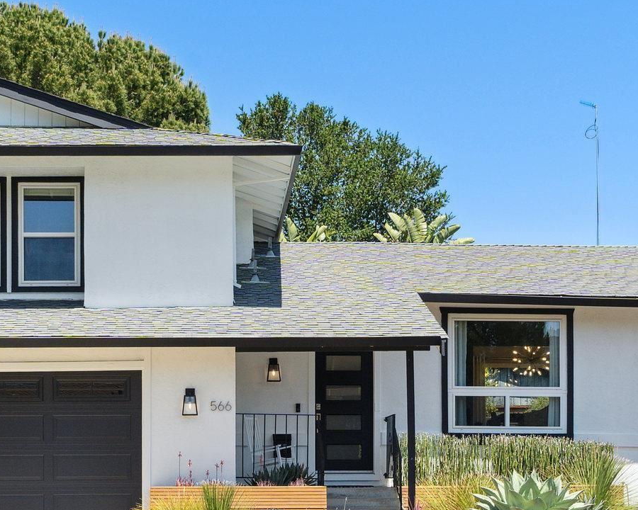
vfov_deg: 19.2
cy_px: 398
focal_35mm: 79
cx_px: 277
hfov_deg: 24.1
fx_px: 1492
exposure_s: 1/640
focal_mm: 37
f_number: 8
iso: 320
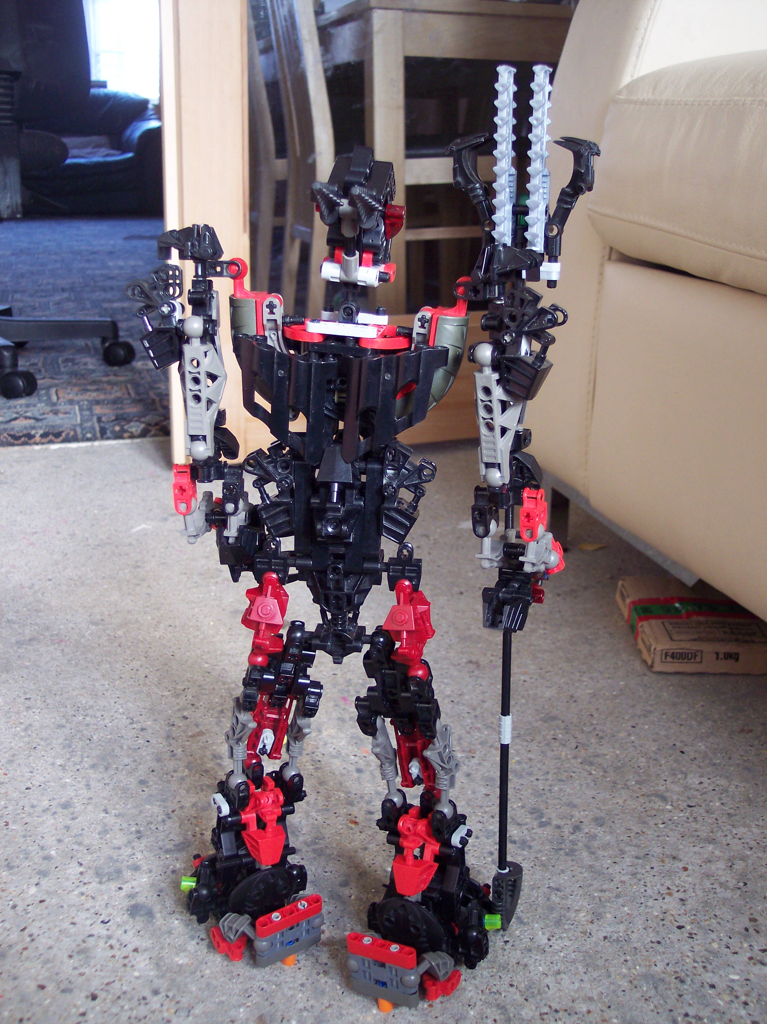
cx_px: 384
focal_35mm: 38
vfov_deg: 49.0
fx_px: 1124
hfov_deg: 37.7
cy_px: 512
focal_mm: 8
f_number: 2.8
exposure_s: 1/30
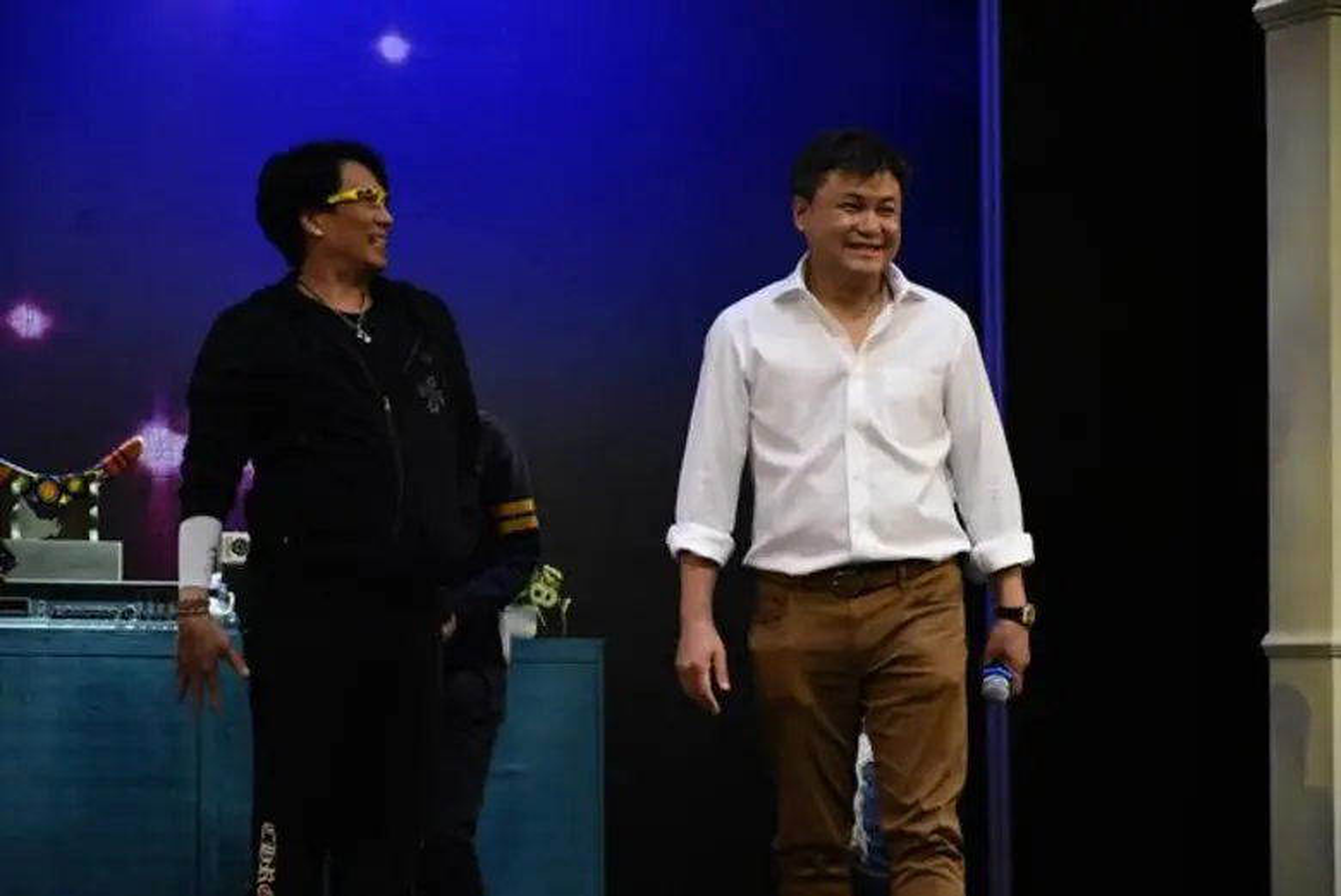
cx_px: 670
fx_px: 4472
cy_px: 448
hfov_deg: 17.1
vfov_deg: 11.4
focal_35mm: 120
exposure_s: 1/200
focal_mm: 80
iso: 8000
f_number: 5.3
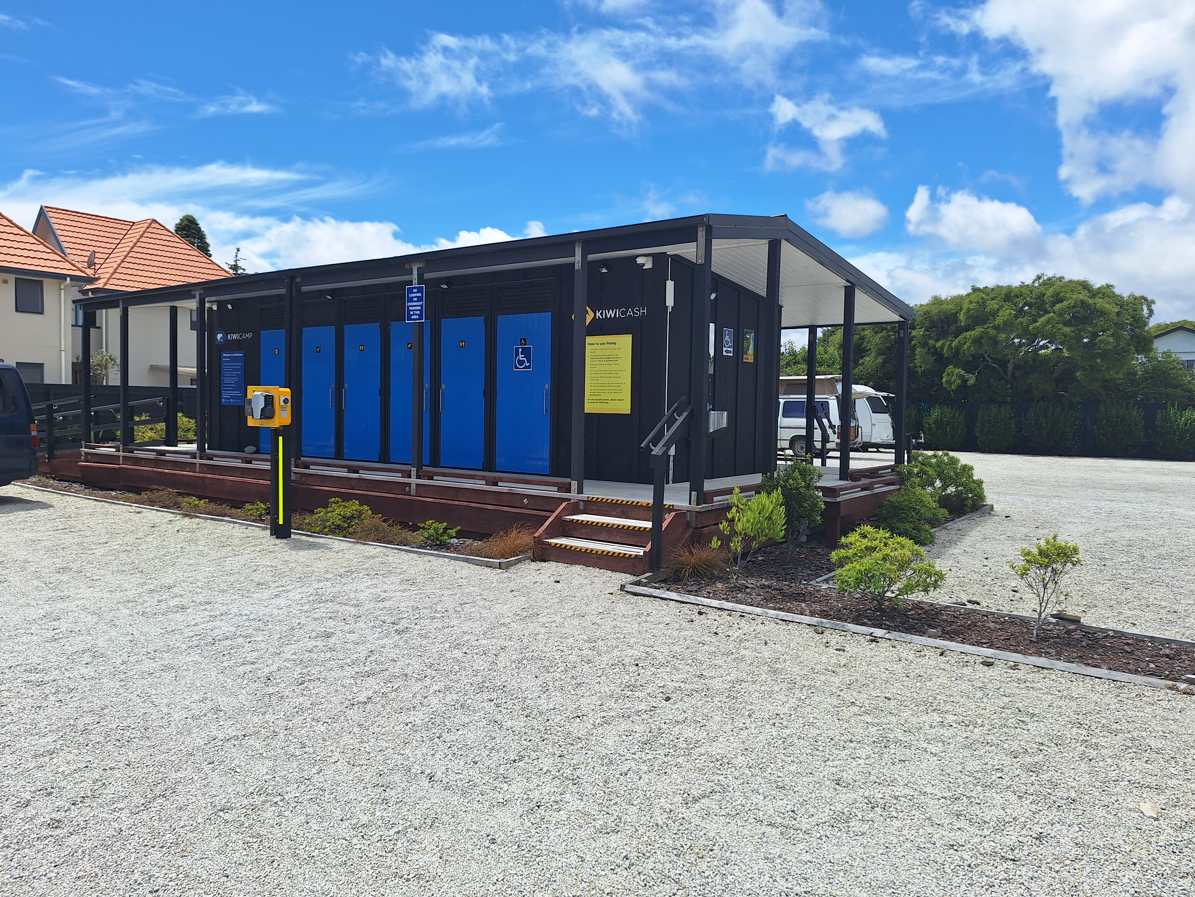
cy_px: 448
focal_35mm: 23
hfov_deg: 73.9
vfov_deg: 58.9
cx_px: 598
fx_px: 794
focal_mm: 5.54
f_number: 1.8
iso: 40
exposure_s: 1/3521
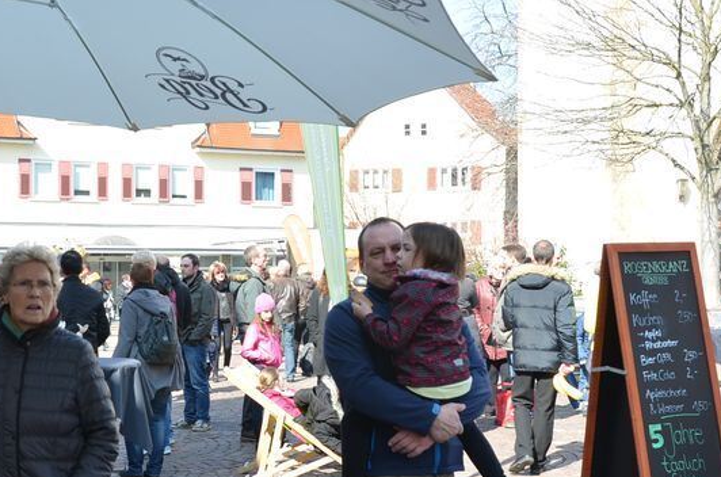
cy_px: 274
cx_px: 247
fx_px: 1239
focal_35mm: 62
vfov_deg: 21.8
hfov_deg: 32.2
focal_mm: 22
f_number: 5.6
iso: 100
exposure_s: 1/125
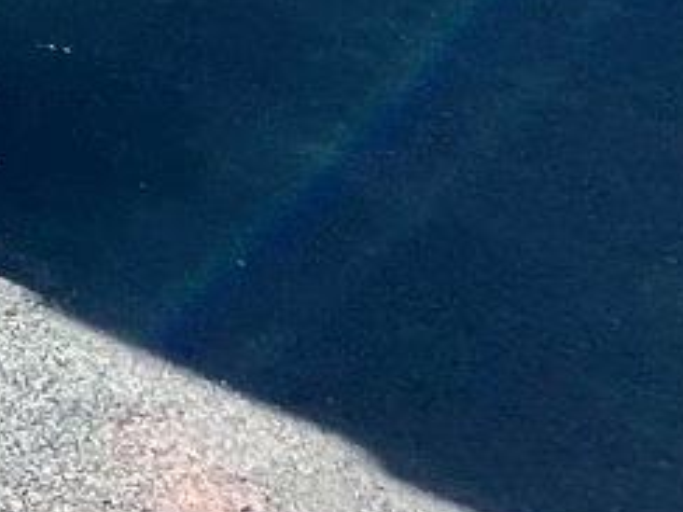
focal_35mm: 80
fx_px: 1578
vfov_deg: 12.0
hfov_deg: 13.1
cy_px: -916
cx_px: -1164
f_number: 1.8
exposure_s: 1/544
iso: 32
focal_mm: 1.57
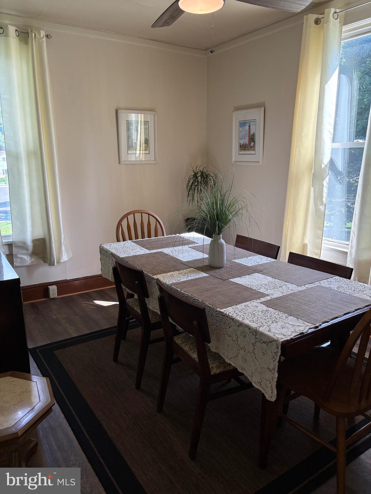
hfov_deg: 53.1
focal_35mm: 26
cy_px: 247
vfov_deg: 67.3
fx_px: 372
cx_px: 186
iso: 40
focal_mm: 5.96
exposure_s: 1/241
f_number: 1.6
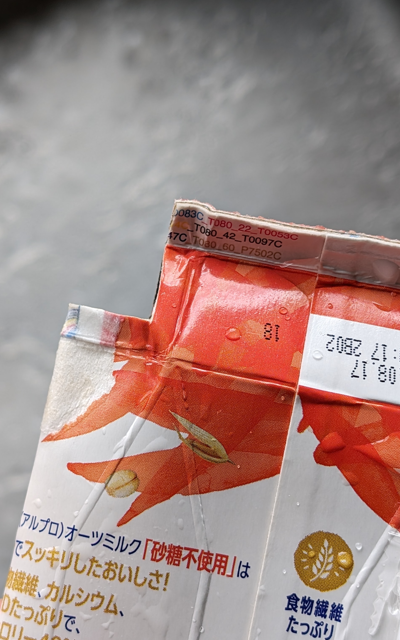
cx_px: 187
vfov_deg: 29.4
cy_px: 320
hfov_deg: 18.6
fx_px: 1221
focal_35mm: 70
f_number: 1.68
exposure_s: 1/46.7
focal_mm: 6.9
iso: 21
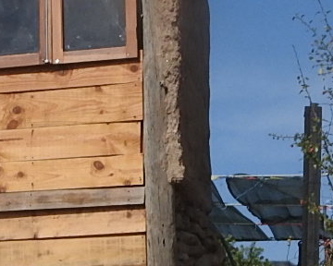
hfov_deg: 12.9
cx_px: 11
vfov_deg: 10.3
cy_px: 292
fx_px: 1459
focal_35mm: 148
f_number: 3.3
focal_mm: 4.3
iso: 100
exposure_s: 1/1600
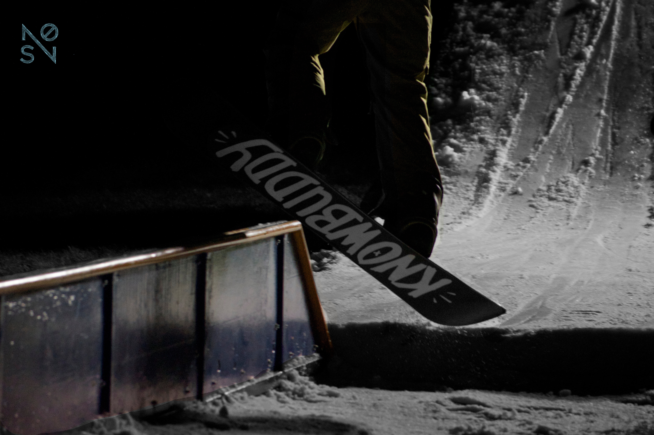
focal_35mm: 225
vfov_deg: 6.1
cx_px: 327
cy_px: 218
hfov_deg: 9.2
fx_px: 4084
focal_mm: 150
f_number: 6.3
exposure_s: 1/250
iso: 2500
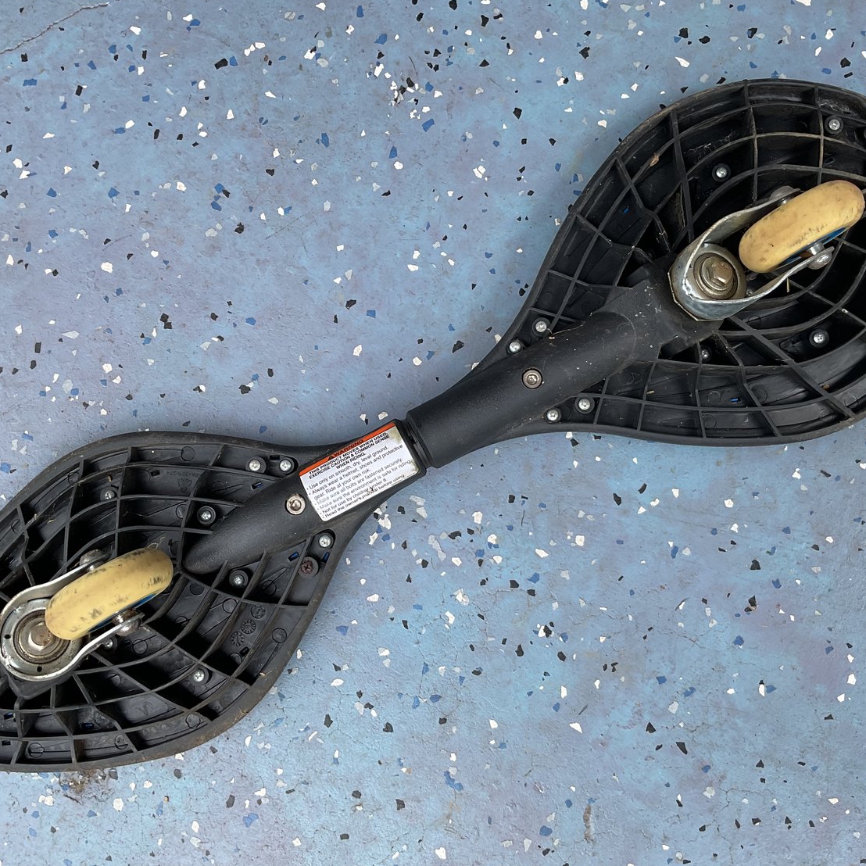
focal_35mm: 35
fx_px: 991
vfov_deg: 47.2
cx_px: 440
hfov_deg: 47.2
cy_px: 425
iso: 16
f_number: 1.8
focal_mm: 3
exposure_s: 1/309
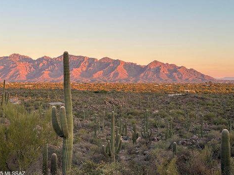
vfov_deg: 28.5
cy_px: 89
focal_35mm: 51
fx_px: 345
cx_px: 111
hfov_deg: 37.5
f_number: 1.78
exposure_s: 1/380
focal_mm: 6.86
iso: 64
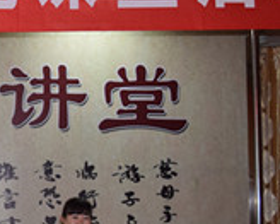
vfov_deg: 14.9
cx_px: -90
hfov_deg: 17.4
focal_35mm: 103
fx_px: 853
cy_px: 139
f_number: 5
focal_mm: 24
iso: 800
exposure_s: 1/100
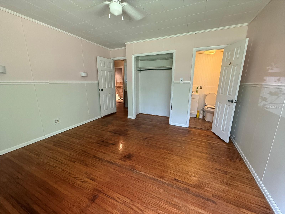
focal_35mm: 14
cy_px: 107
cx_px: 142
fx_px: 115
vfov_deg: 85.7
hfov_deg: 102.1
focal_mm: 2.22
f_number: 2.2
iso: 400
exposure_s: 1/60
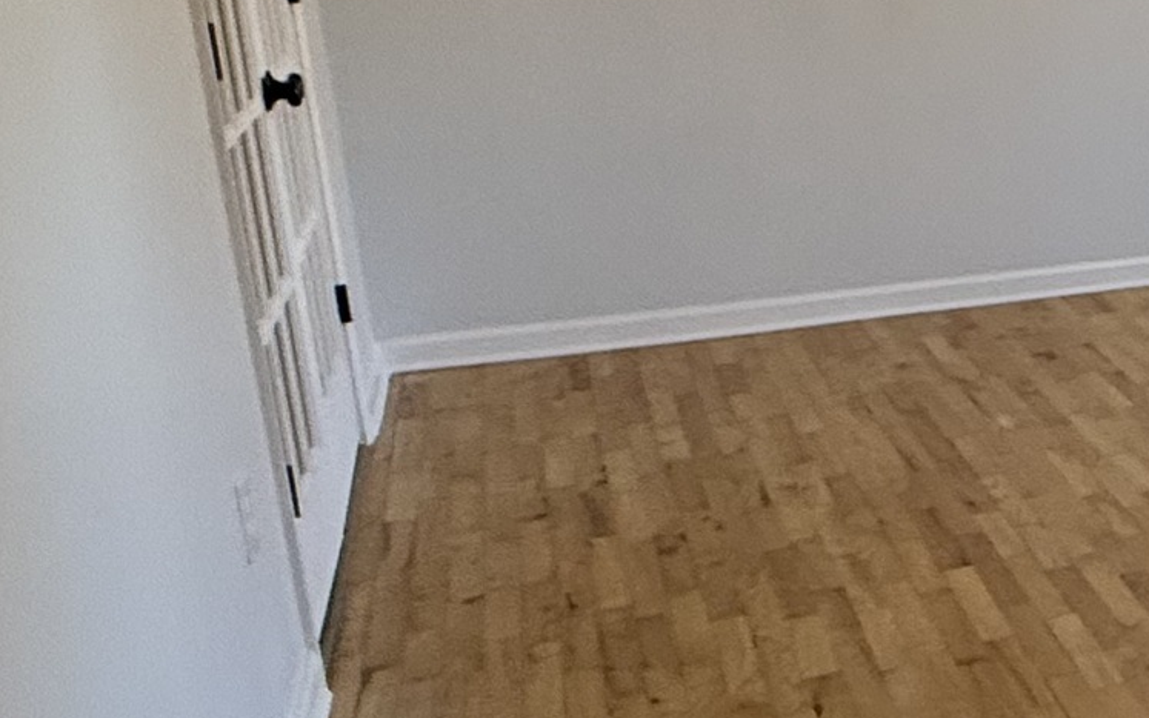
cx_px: 1858
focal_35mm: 61
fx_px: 1910
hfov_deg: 23.8
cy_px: 248
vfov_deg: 21.2
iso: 200
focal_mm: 2.22
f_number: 2.2
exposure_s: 1/120
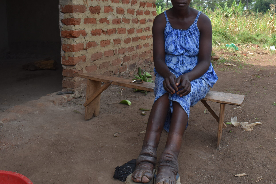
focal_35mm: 36
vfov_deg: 36.7
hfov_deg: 52.8
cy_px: 71
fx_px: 276
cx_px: 163
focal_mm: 18
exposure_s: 1/250
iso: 320
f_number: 8
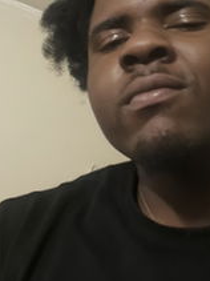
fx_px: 462
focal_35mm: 57
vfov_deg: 33.4
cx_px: 187
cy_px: 85
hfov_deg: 24.9
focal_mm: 2.71
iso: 1600
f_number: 2.2
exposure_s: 1/15
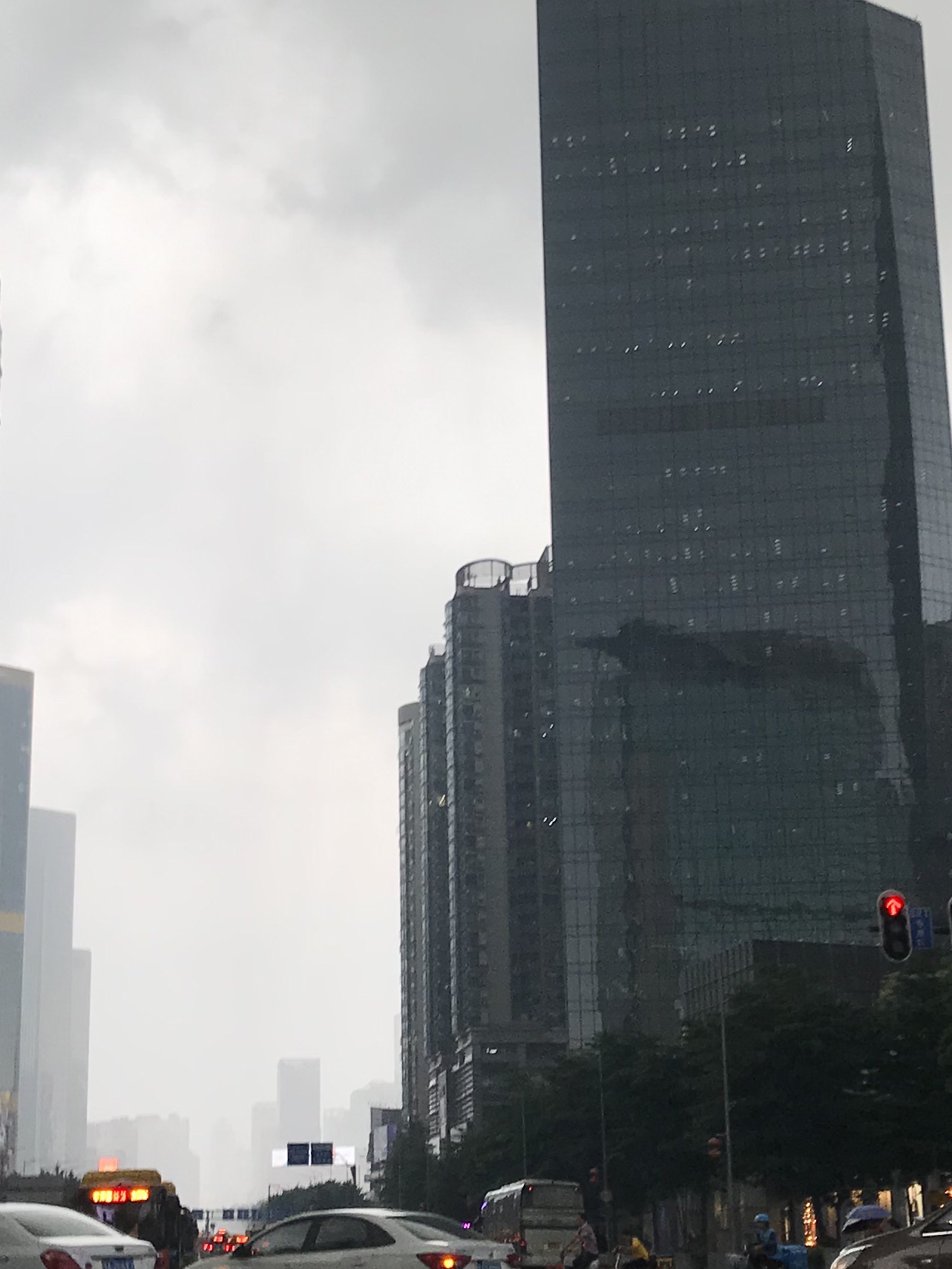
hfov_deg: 22.2
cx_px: 436
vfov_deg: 29.4
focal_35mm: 66
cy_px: 549
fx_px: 2420
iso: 25
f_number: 1.8
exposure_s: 1/251
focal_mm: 3.99
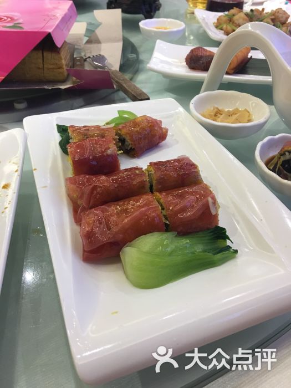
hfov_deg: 48.2
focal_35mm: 29
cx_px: 146
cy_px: 194
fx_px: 325
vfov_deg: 61.7
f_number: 2.2
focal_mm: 4.15
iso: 50
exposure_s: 1/33
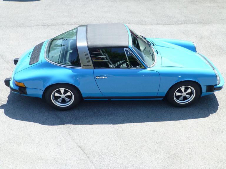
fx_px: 268
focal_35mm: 41
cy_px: 84
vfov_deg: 35.1
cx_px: 113
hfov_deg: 45.8
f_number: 3.9
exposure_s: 1/400
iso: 100
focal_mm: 7.4
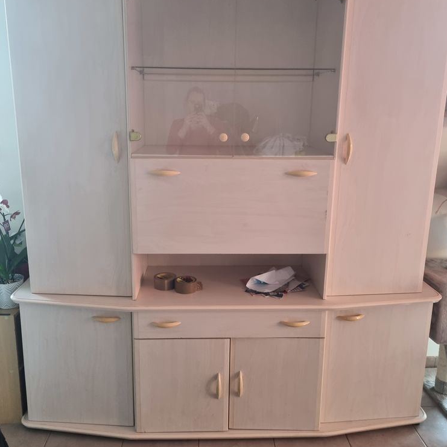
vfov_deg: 52.5
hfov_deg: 52.5
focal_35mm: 31
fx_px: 453
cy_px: 217
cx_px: 225
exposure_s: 1/33
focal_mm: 5.4
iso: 500
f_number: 1.8
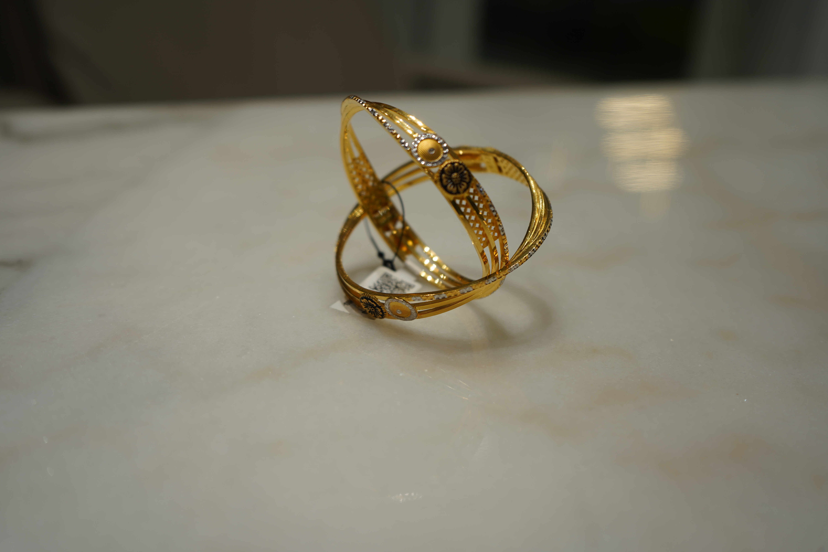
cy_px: 276
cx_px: 414
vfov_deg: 35.1
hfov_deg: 50.7
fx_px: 874
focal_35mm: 38
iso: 100
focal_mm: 38
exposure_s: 1/160
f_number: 4
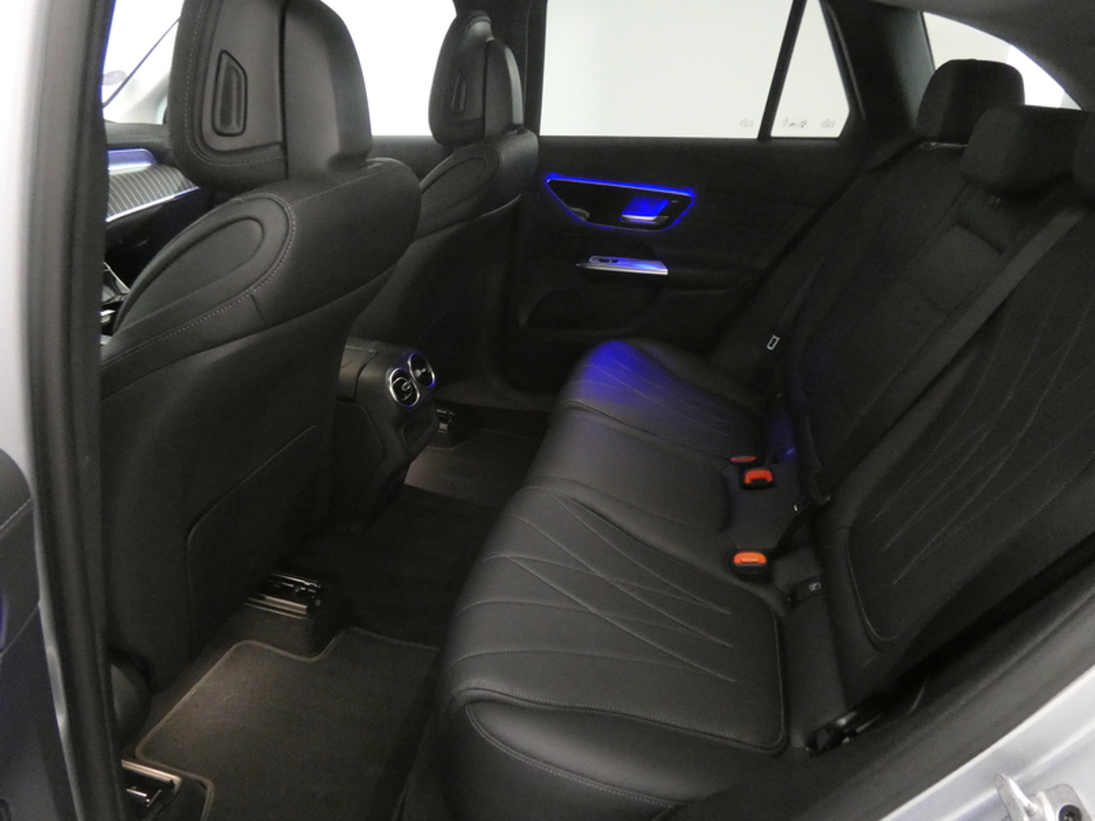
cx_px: 548
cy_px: 410
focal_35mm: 24
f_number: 3
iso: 1600
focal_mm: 4.3
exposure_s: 1/15
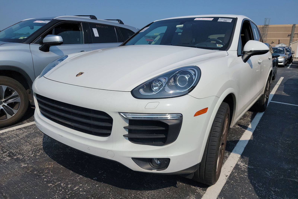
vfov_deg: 51.3
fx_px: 207
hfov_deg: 71.5
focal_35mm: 25
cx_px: 149
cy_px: 97
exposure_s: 1/2071
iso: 50
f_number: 1.8
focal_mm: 6.7
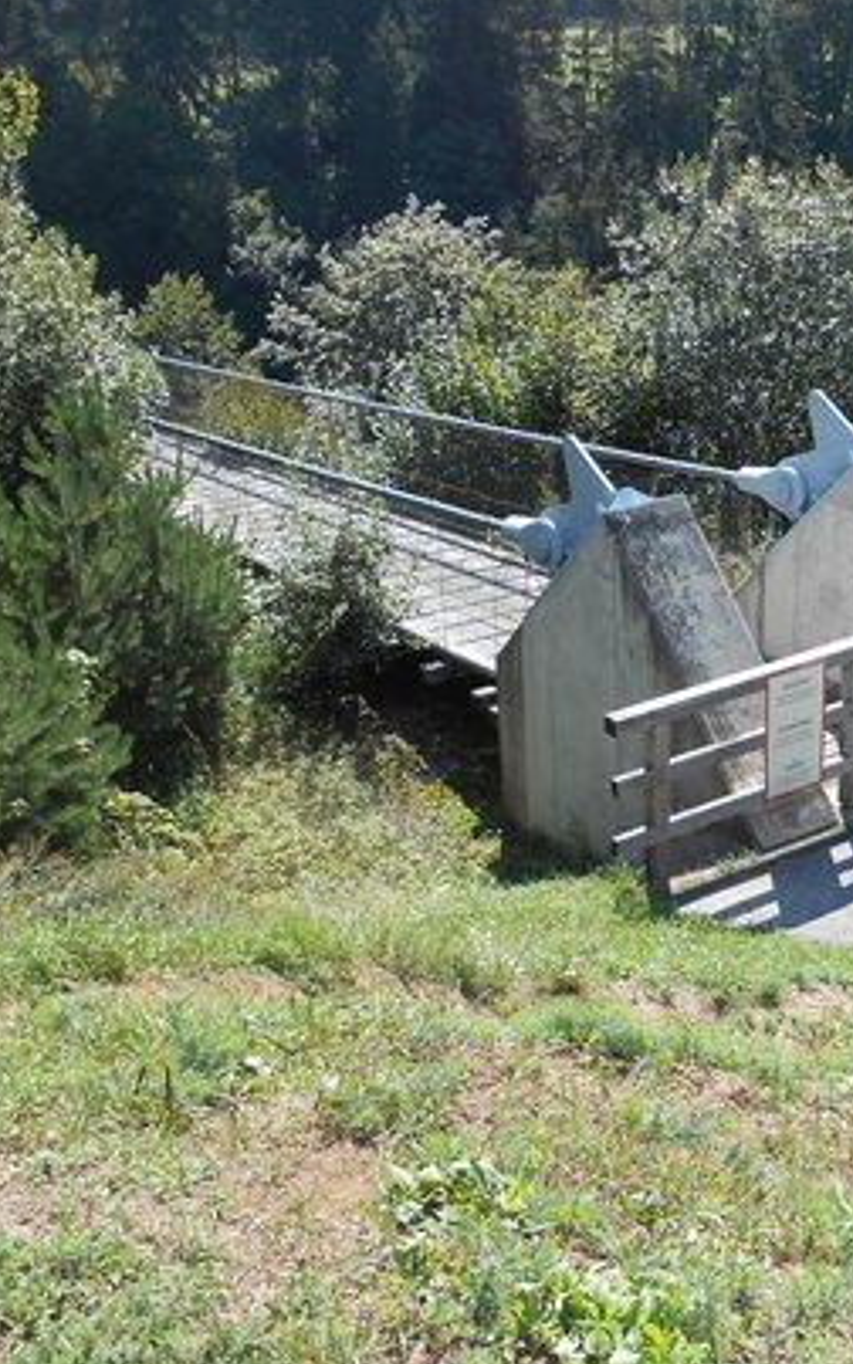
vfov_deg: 48.2
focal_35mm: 41
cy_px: 636
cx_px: 670
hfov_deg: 30.6
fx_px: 1524
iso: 80
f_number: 3.5
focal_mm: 4.6
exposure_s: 1/320
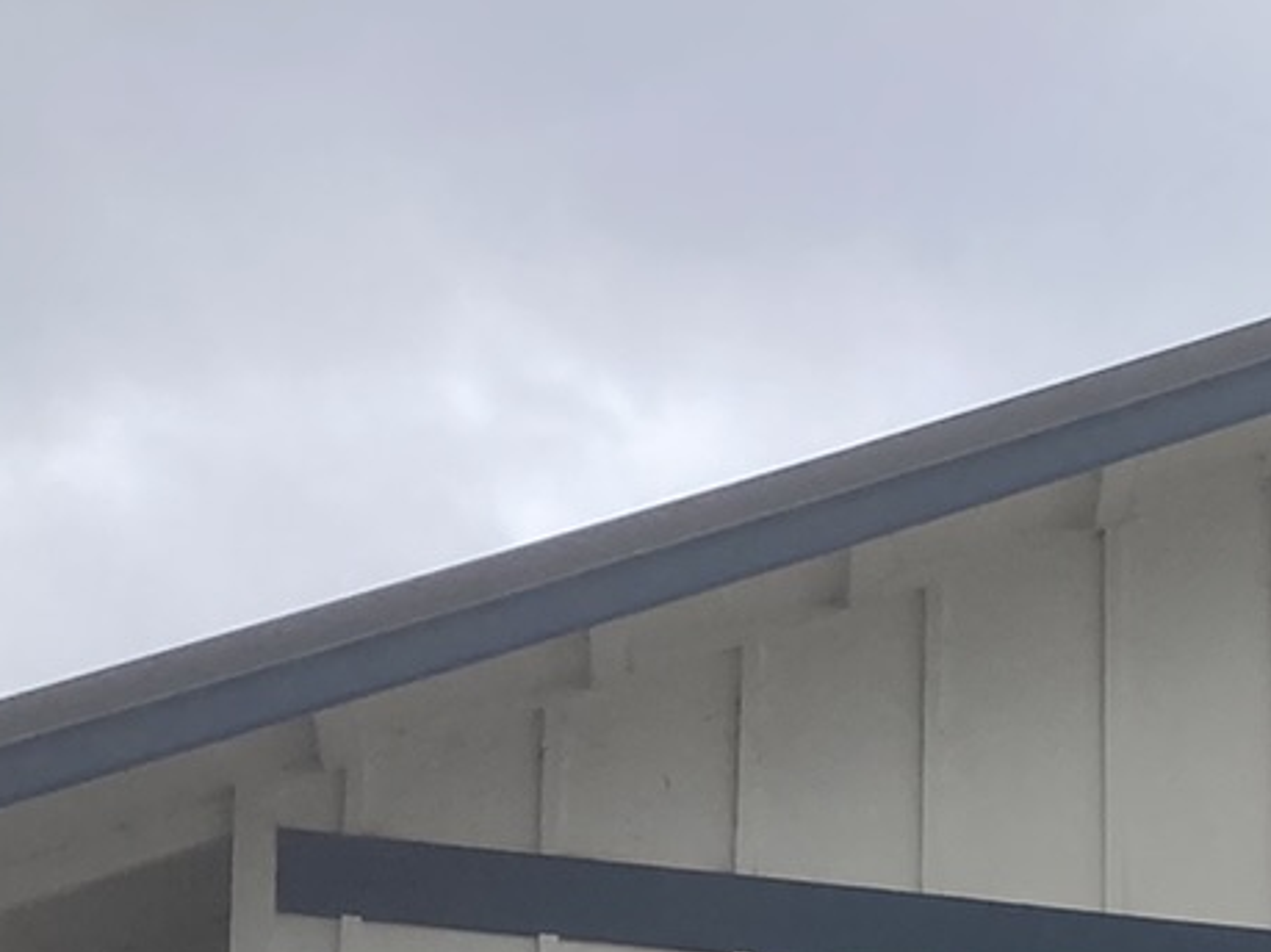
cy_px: 2098
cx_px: 2384
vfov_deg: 10.6
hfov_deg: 13.8
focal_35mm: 125
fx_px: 4588
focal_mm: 3.99
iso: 20
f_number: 1.8
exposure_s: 1/2024
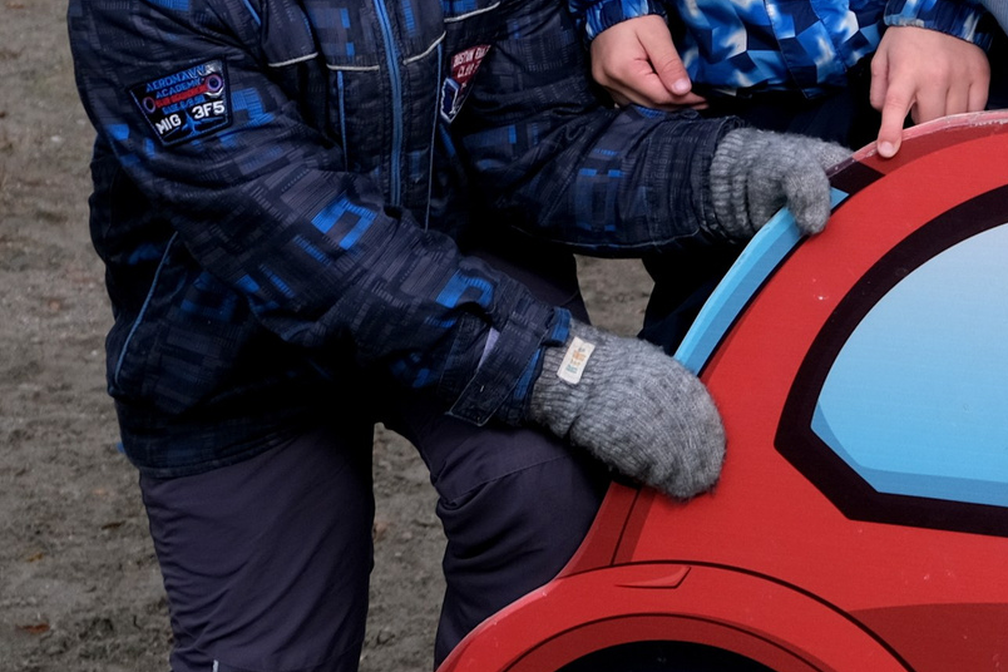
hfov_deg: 20.9
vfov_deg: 15.4
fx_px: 2408
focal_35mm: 86
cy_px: -109
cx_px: 1404
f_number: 3.6
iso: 160
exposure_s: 1/125
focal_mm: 18
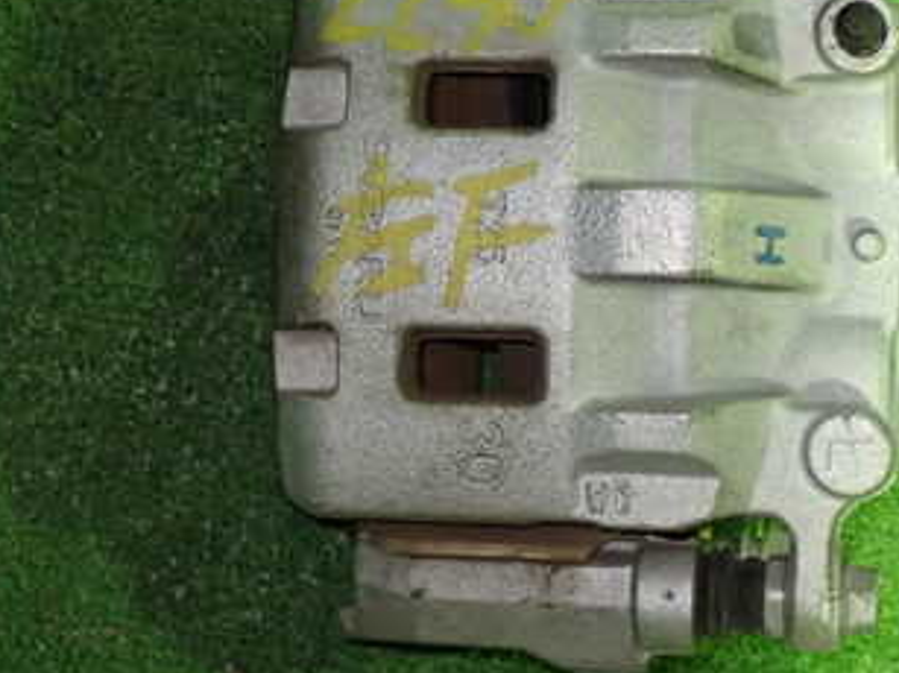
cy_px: 287
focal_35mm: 92
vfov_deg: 16.0
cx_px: 609
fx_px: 2388
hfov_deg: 21.2
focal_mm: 8.4
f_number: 3.1
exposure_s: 1/20
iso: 800
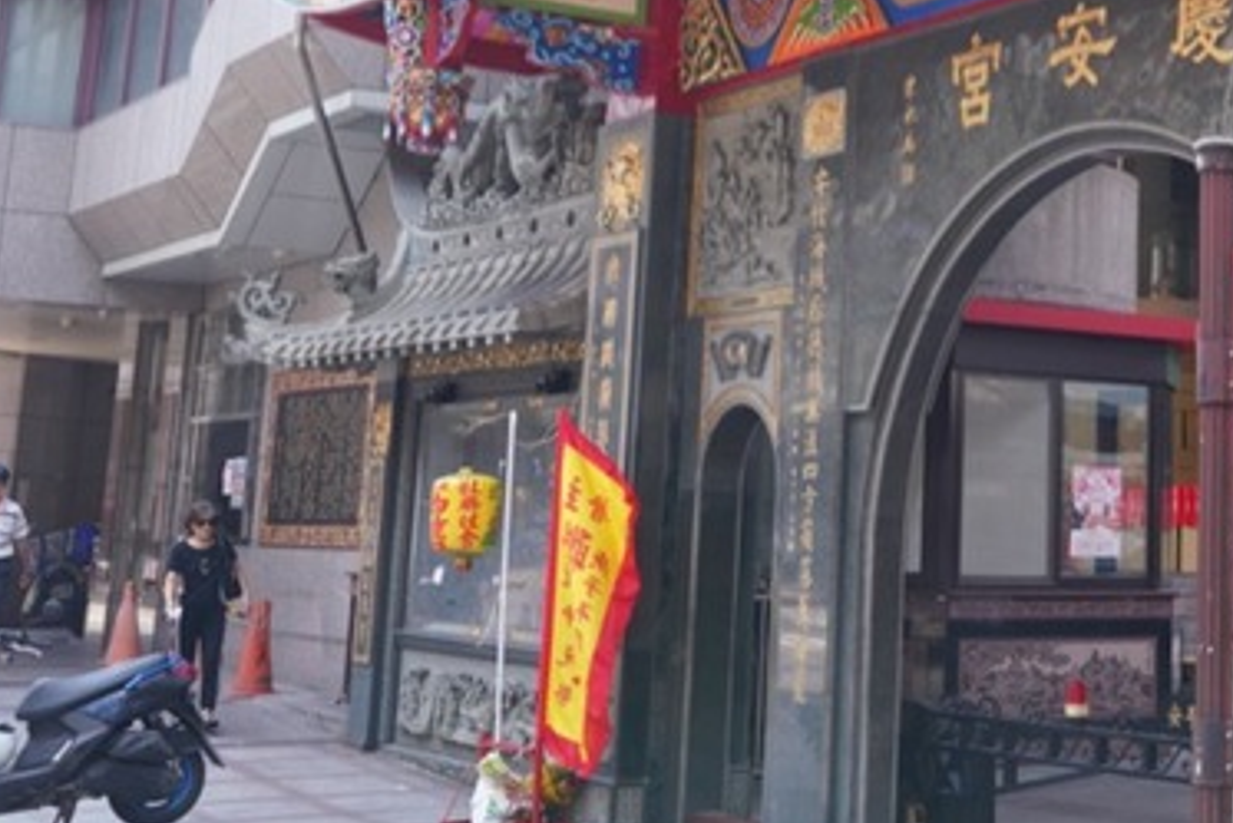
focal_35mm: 66
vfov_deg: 20.0
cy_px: 3
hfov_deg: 29.1
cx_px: 1147
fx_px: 2261
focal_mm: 29
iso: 400
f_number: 5.6
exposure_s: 1/125
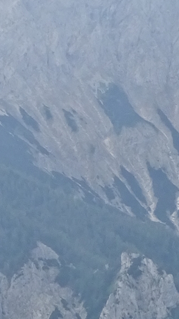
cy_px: 247
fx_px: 2617
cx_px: 305
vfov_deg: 7.0
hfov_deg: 3.9
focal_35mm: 310
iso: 80
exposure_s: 1/200
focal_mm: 11.66
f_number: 4.5
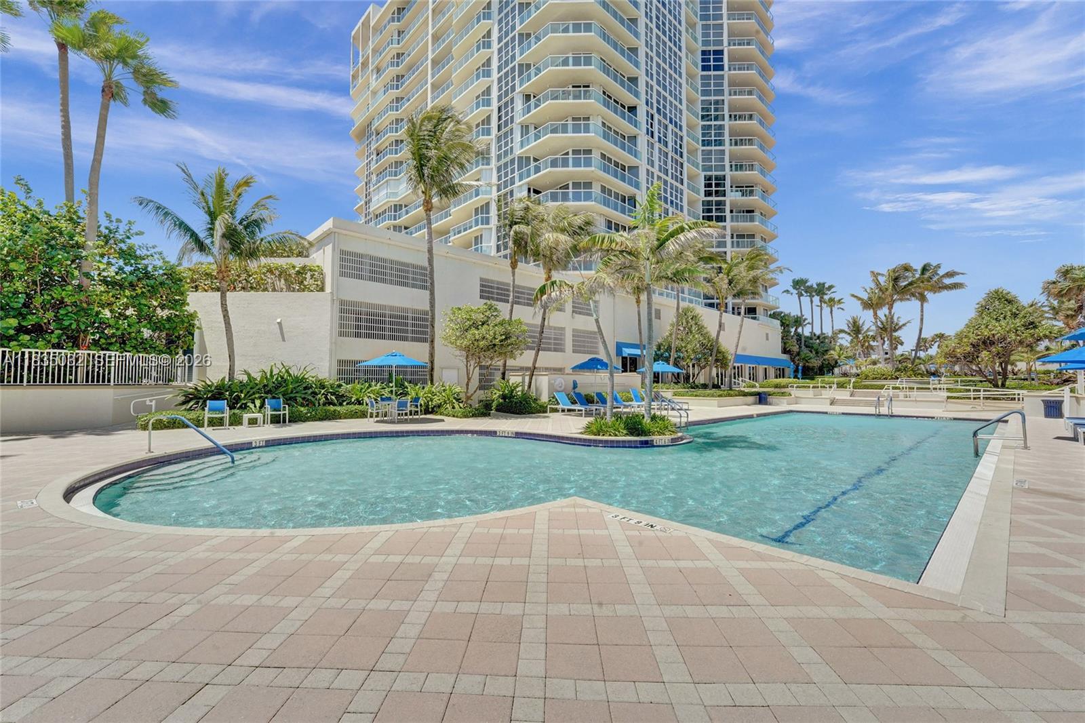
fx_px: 422
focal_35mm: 14
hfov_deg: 104.3
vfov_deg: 81.2
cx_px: 542
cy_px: 362
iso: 1250
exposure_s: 1/500
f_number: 18
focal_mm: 14
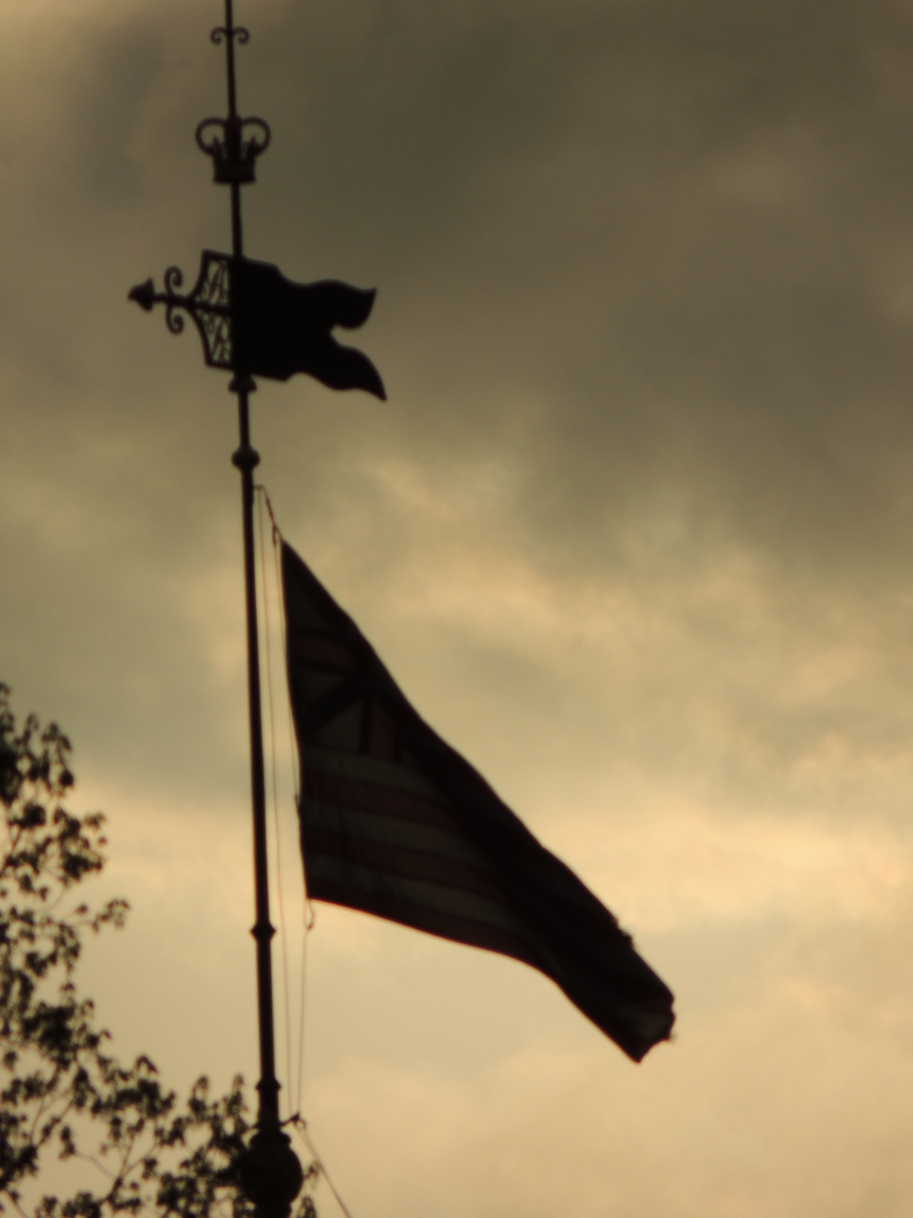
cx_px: 456
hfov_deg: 1.5
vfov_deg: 2.0
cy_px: 609
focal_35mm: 1000
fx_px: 35167
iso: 100
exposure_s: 1/1250
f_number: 6.6
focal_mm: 180
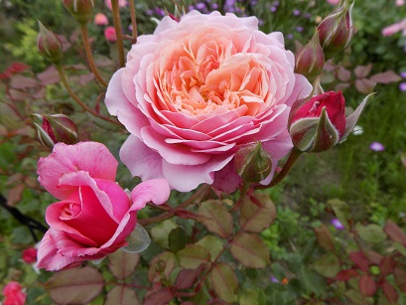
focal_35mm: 27
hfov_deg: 65.2
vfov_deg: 51.2
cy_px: 130
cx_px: 183
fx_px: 317
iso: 80
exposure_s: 1/30
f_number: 3.1
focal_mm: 4
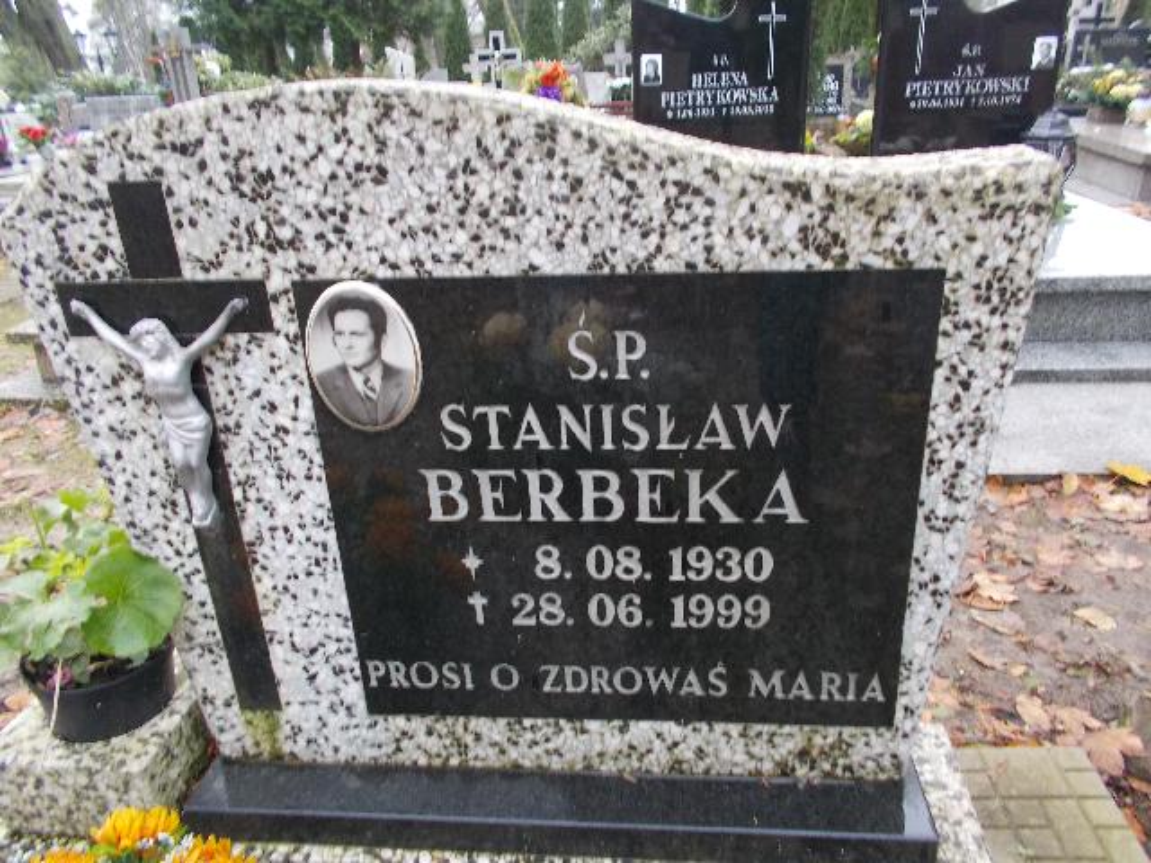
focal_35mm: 26
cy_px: 432
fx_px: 865
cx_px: 576
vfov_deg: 53.1
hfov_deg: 67.3
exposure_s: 1/25
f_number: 3.2
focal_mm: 4.6
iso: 160
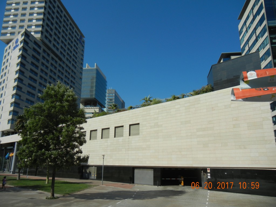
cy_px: 104
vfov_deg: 46.8
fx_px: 239
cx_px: 138
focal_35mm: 30
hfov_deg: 60.0
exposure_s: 1/746
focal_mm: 5.4
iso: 160
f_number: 7
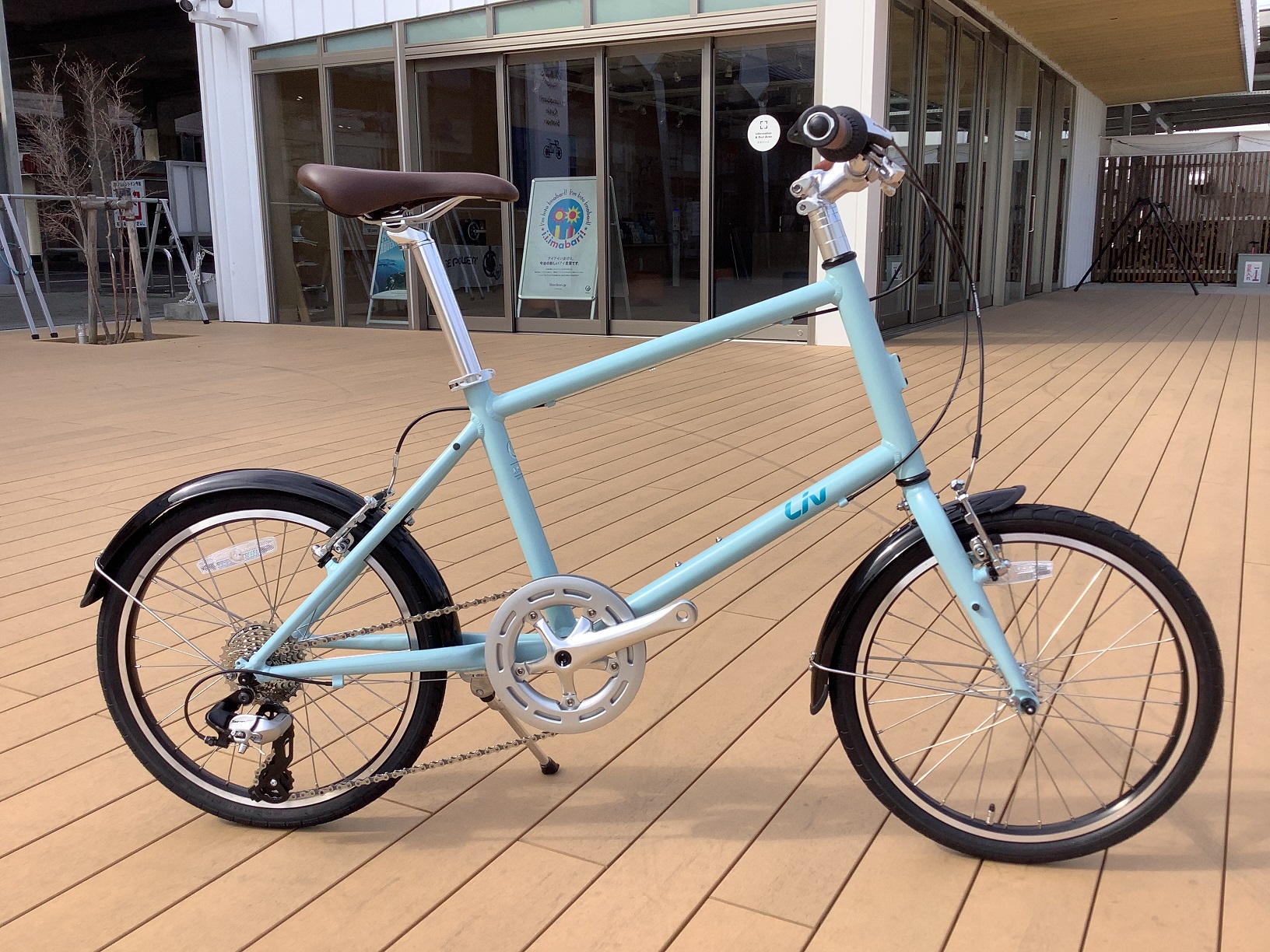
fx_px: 1137
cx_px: 635
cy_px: 476
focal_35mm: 31
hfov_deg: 58.4
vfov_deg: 45.4
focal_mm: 3.3
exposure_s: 1/905
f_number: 2.4
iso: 25
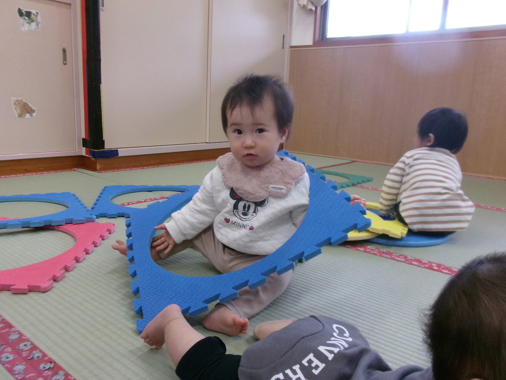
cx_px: 253
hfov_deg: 63.4
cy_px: 190
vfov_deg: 49.7
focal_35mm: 28
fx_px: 409
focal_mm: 5.1
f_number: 3.9
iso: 578
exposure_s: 1/125
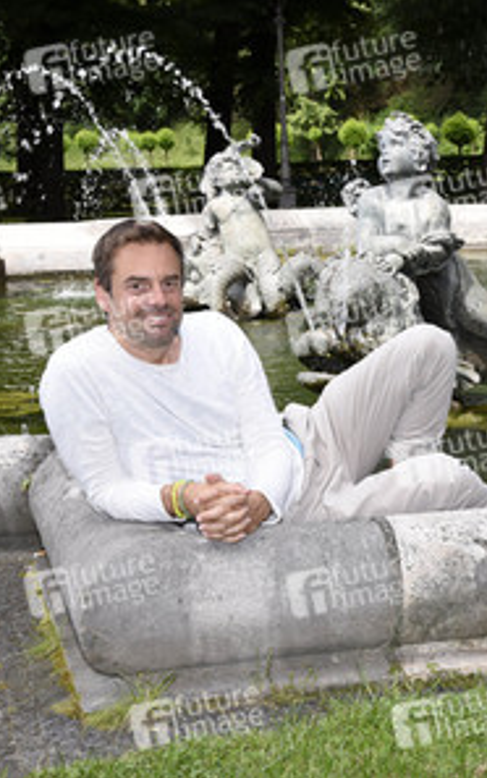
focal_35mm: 85
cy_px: 390
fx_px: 1802
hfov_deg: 15.3
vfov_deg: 24.3
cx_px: 389
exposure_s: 1/160
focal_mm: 55
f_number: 11
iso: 640
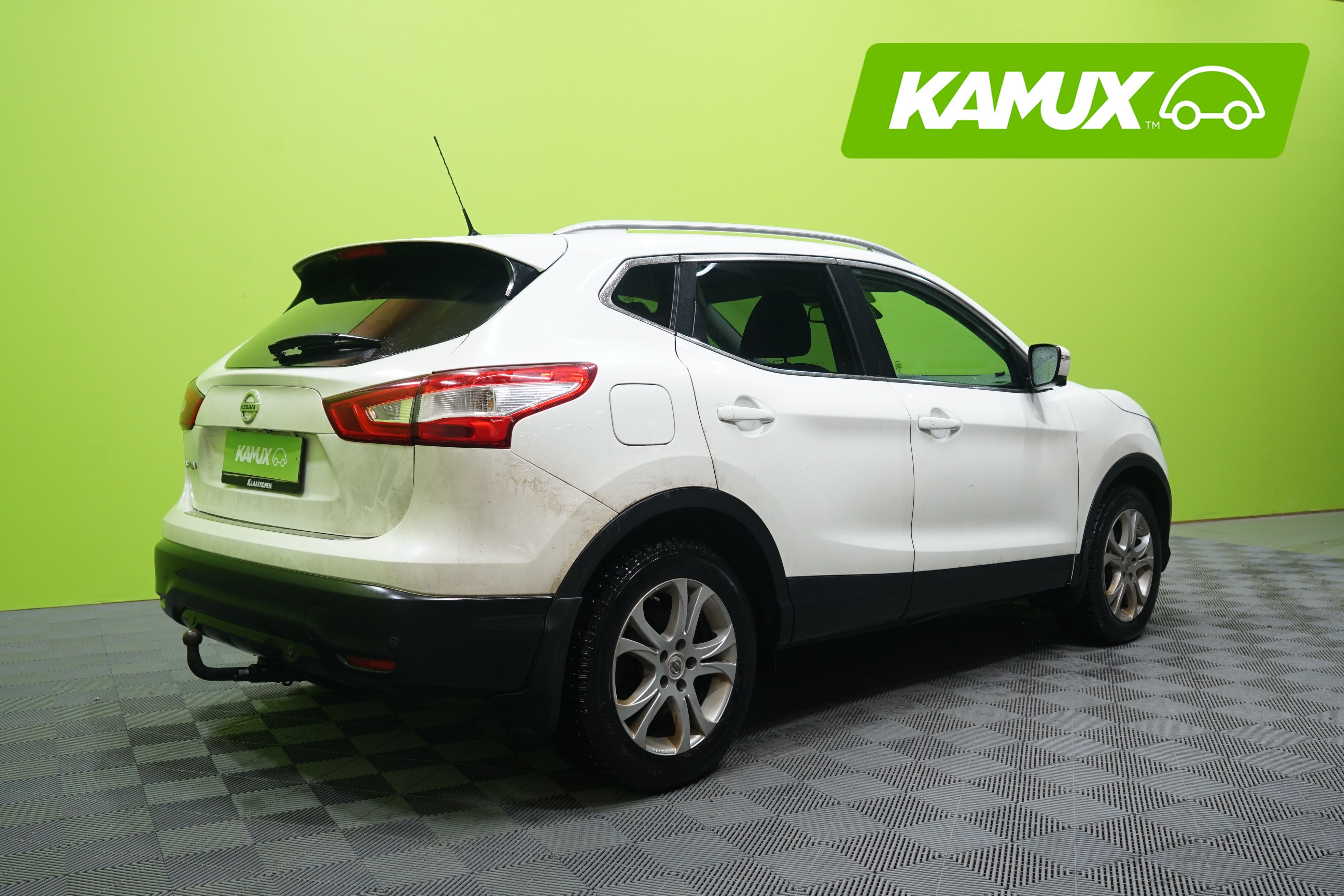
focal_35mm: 32
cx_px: 672
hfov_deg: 58.7
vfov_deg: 41.1
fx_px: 1195
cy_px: 448
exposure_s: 1/20
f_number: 5
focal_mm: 32
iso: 1000
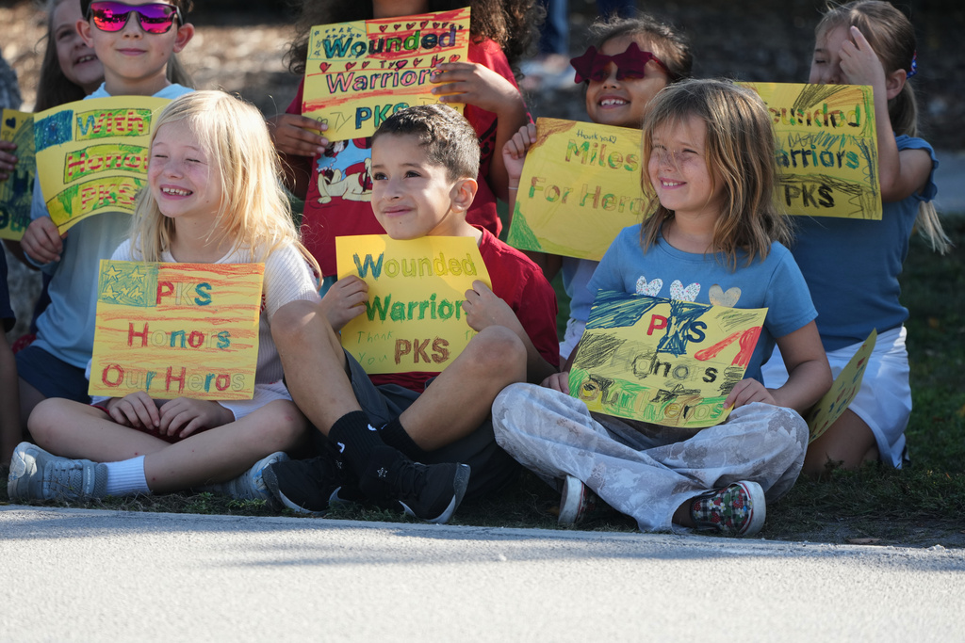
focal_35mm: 268
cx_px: 482
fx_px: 7184
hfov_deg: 7.7
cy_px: 322
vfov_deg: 5.1
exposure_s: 1/800
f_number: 5.6
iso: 640
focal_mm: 268
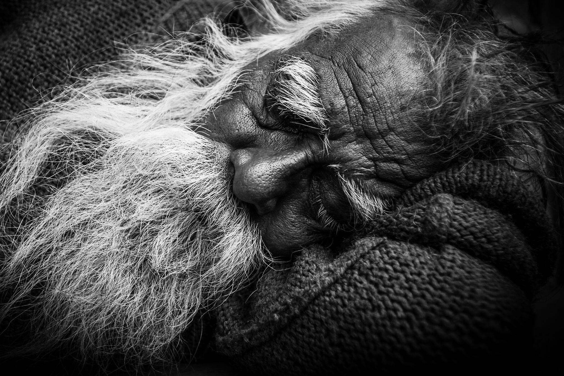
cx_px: 247
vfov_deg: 34.9
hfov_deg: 50.6
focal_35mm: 38
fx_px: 595
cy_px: 157
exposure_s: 1/125
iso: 400
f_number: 4
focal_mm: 32
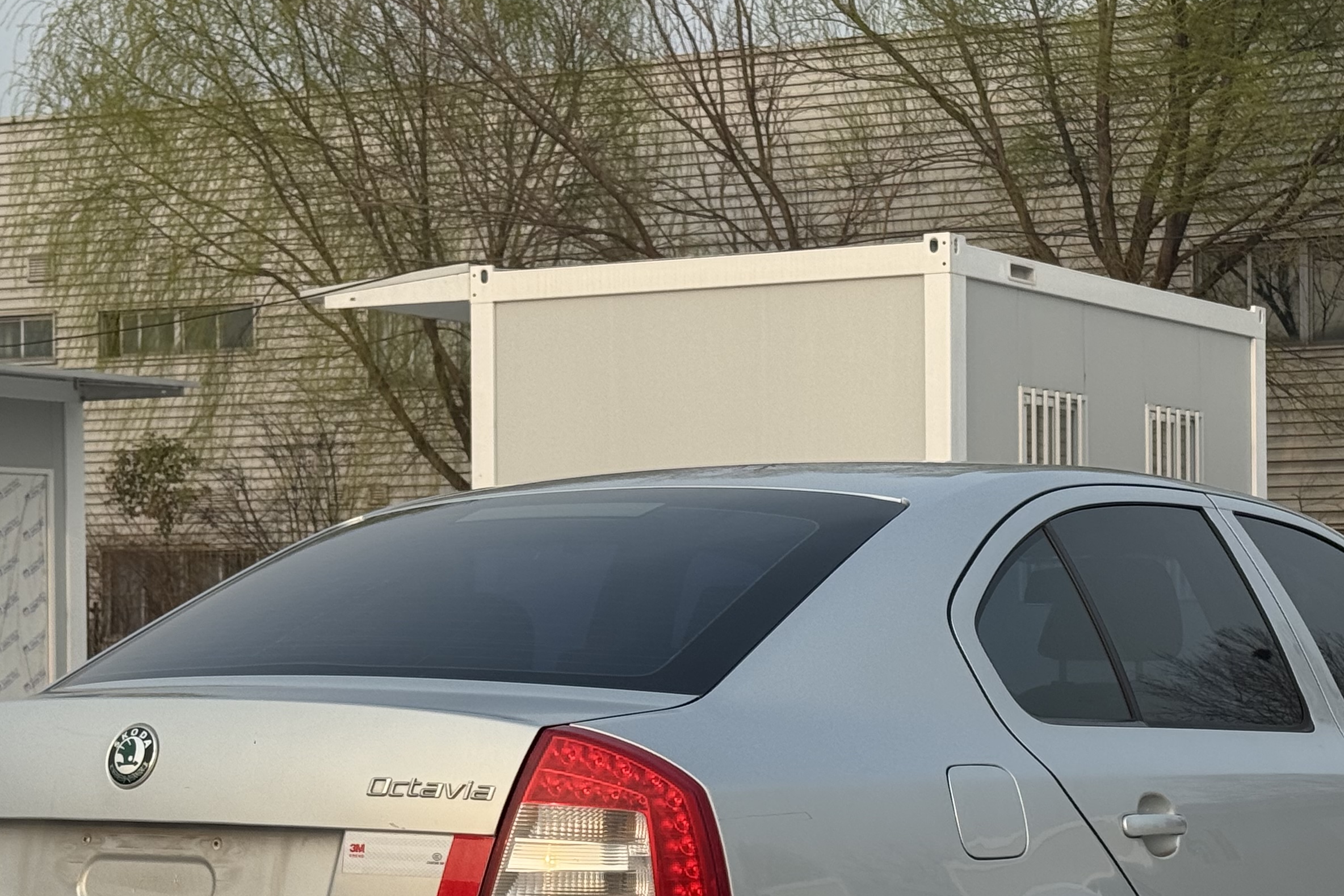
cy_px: 605
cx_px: 790
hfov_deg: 23.9
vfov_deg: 16.0
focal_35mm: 85
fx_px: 3173
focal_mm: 6.76
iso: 64
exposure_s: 1/2110
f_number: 1.78
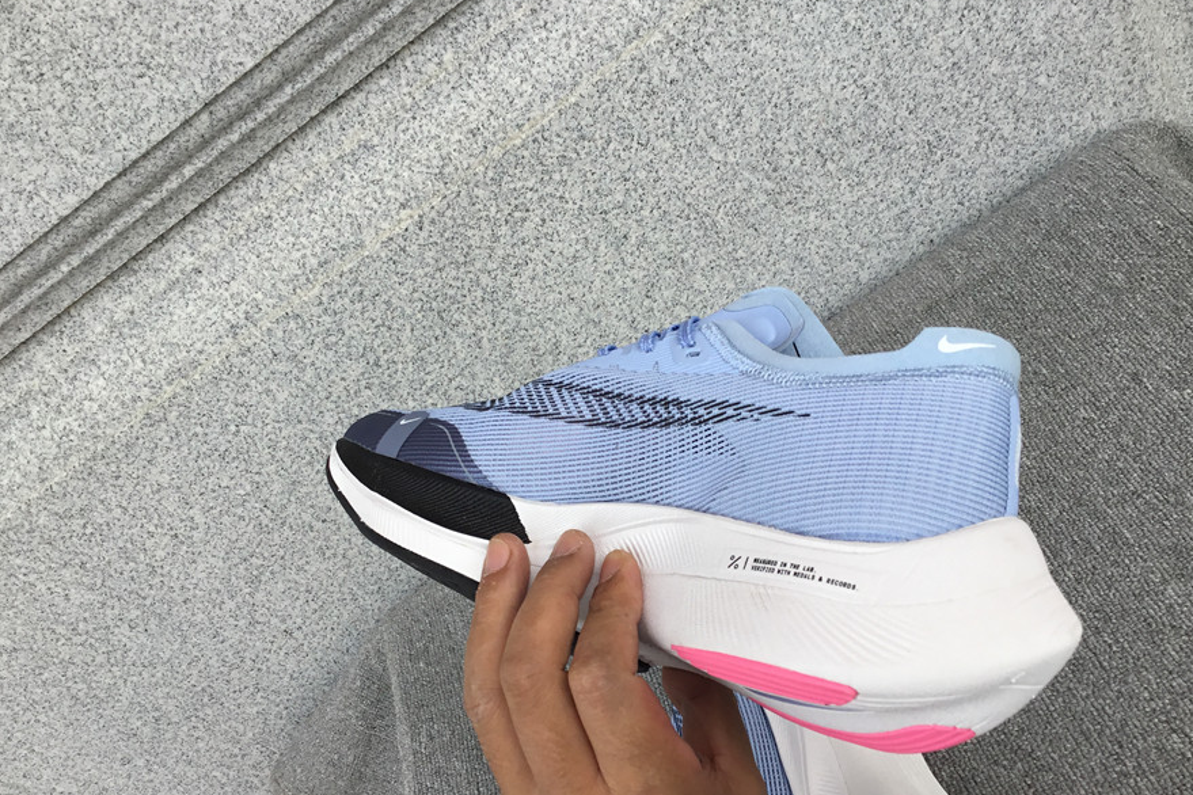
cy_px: 438
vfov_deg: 39.9
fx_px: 1093
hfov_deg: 57.2
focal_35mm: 33
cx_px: 600
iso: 25
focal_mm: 3.3
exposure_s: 1/473
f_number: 2.4
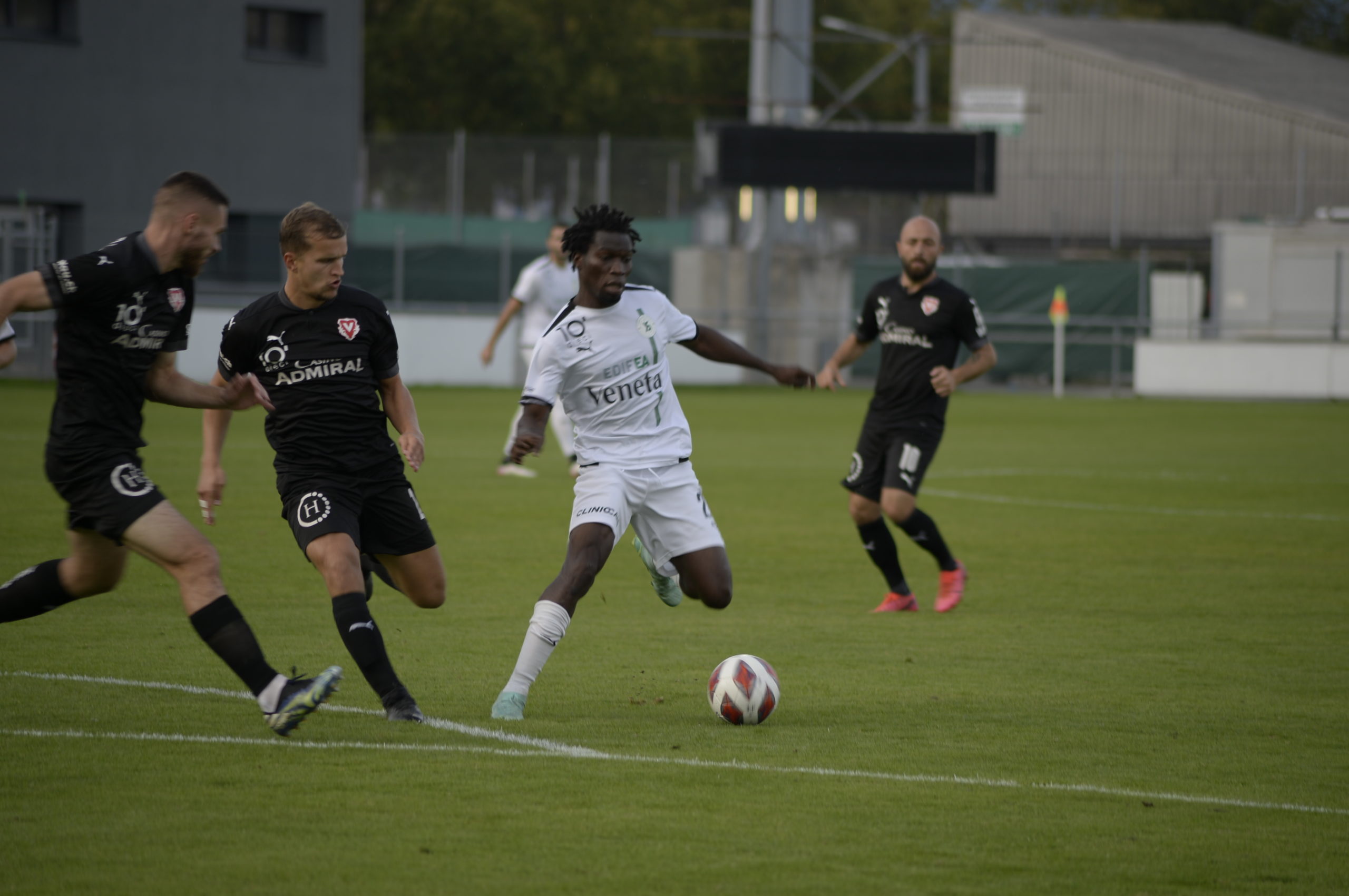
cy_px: 448
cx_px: 674
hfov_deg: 8.6
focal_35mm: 240
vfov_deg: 5.7
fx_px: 8983
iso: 125
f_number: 5
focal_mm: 240
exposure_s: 1/200
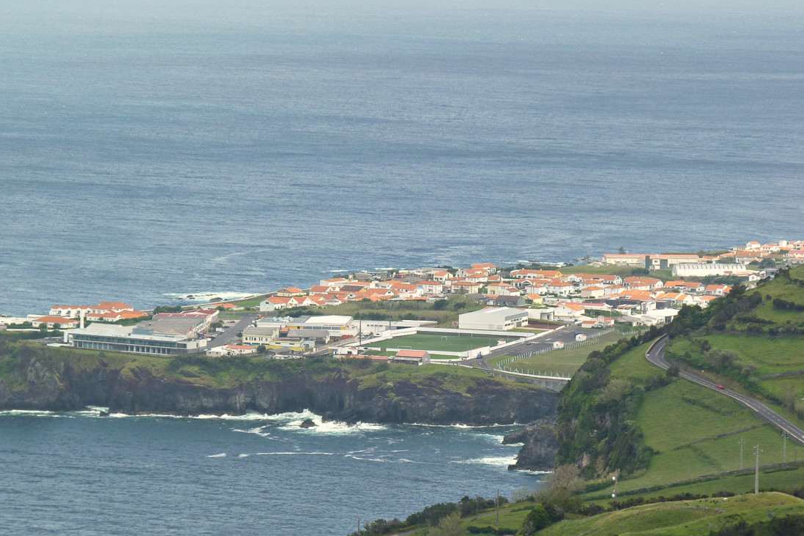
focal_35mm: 228
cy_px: 338
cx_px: 411
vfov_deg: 6.0
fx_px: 5092
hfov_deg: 9.0
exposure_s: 1/250
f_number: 5.6
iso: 80
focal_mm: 33.5
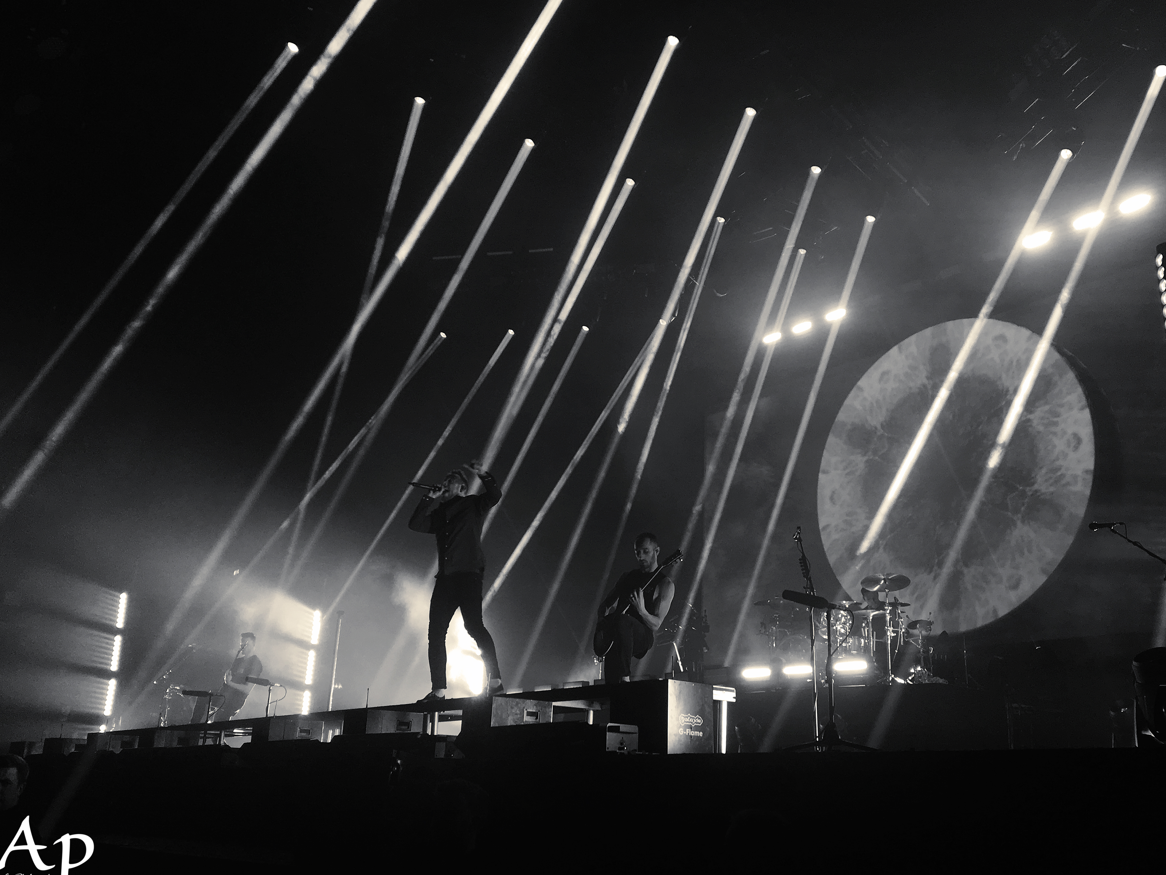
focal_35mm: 31
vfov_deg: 45.4
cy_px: 438
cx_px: 604
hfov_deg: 58.3
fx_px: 1044
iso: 32
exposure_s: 1/50
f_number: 2.2
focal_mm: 4.15
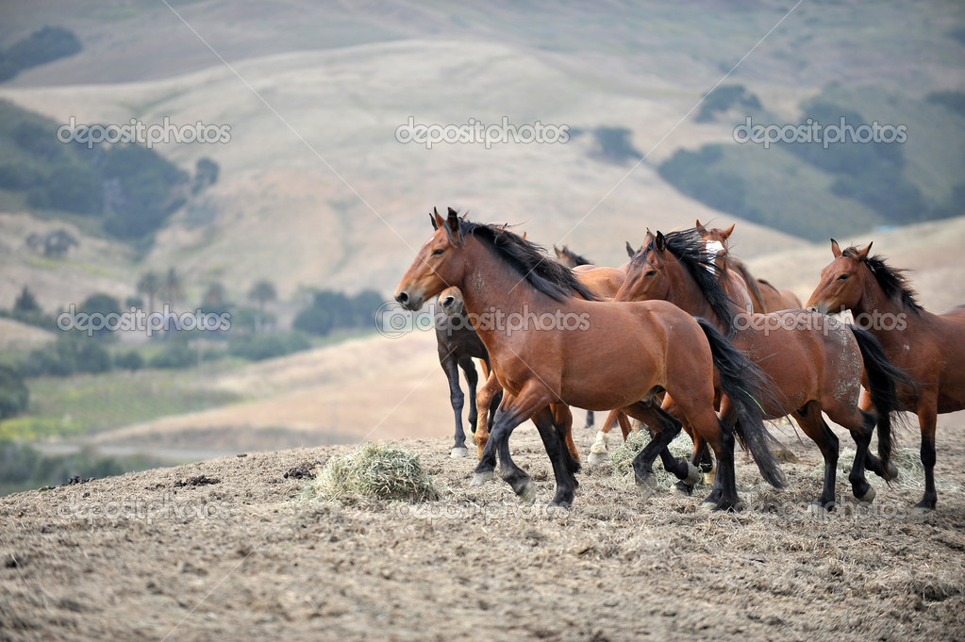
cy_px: 321
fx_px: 5358
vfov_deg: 6.9
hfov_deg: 10.3
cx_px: 482
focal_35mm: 200
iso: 200
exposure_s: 1/1000
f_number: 2.8
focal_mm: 200
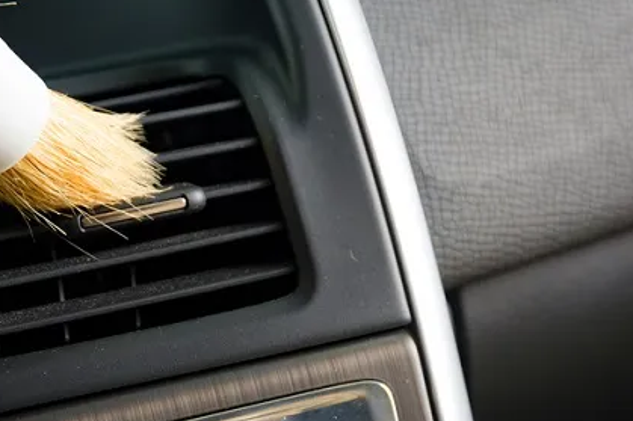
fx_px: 2390
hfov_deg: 15.0
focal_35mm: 136
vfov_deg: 10.1
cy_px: 202
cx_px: 190
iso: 320
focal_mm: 95
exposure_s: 1/160
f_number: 7.1
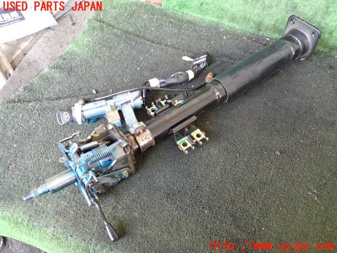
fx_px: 292
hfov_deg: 60.0
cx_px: 168
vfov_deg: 46.8
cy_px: 126
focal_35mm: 30
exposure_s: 1/30
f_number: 2.3
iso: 250
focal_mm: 5.4
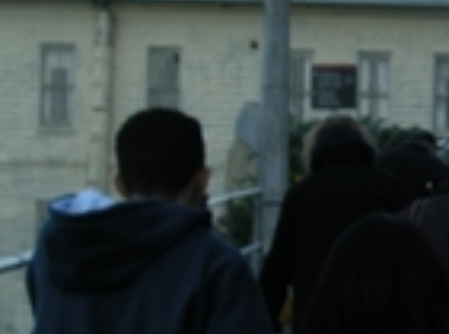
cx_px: 541
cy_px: 204
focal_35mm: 158
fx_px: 2044
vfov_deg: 9.3
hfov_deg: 12.2
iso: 64
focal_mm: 7.9
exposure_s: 1/130
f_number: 2.8
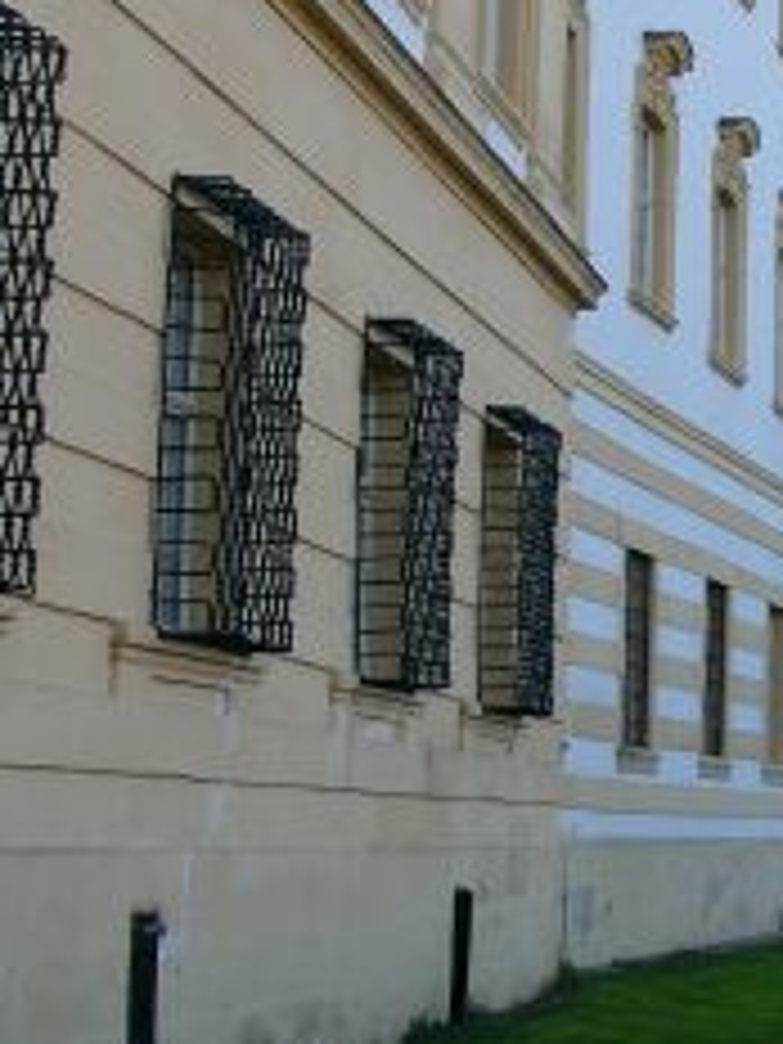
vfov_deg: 22.2
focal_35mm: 88
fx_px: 2654
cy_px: 446
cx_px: 832
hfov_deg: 16.3
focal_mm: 7.13
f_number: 4
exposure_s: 1/113
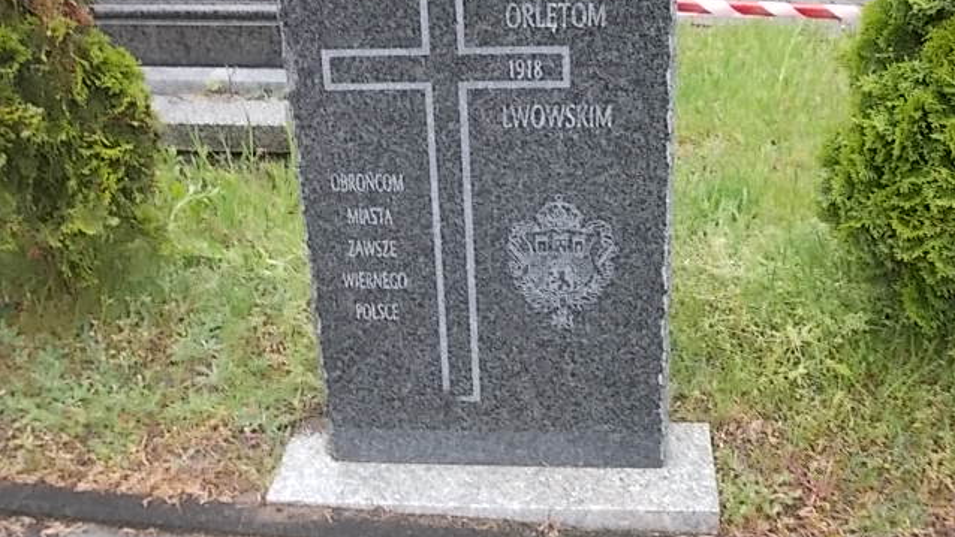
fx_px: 1190
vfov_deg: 25.4
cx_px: 478
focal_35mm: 47
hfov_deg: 43.7
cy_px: 205
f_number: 3.3
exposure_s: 1/40
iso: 80
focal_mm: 6.1
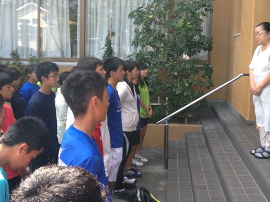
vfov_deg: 32.0
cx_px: 166
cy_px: 75
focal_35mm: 45
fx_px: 351
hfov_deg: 41.8
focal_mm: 4.28
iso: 50
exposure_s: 1/212
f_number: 2.4
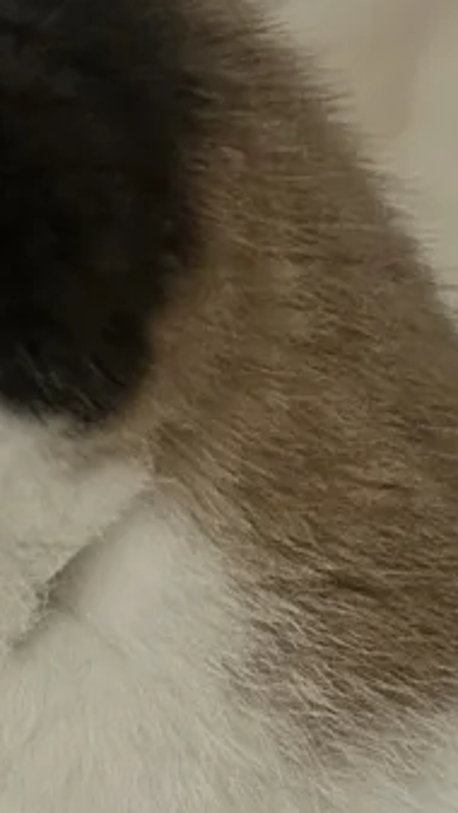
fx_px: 2608
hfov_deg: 10.0
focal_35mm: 121
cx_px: 212
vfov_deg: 17.3
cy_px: 825
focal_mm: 5.7
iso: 500
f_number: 1.5
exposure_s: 1/33
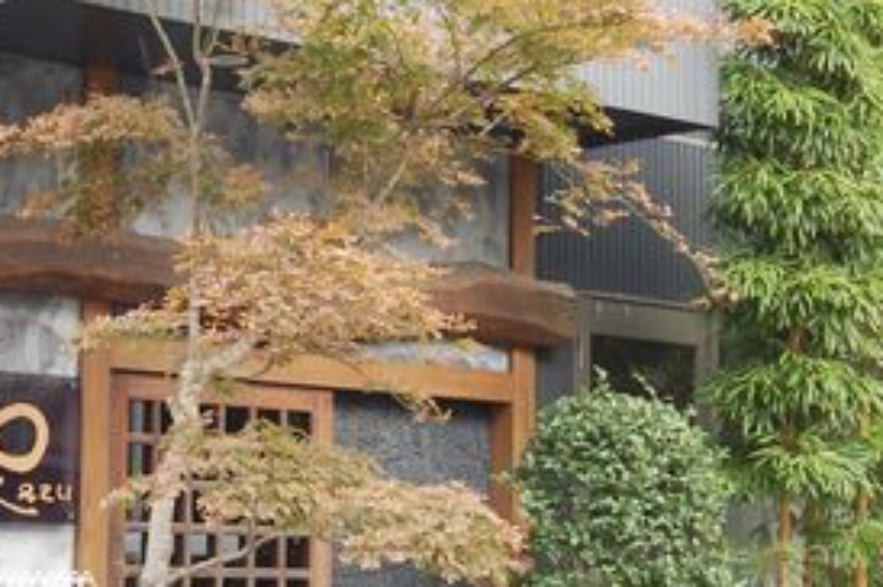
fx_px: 2572
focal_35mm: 105
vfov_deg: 13.0
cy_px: 405
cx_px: 314
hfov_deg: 19.4
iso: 400
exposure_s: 1/100
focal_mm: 30
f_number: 5
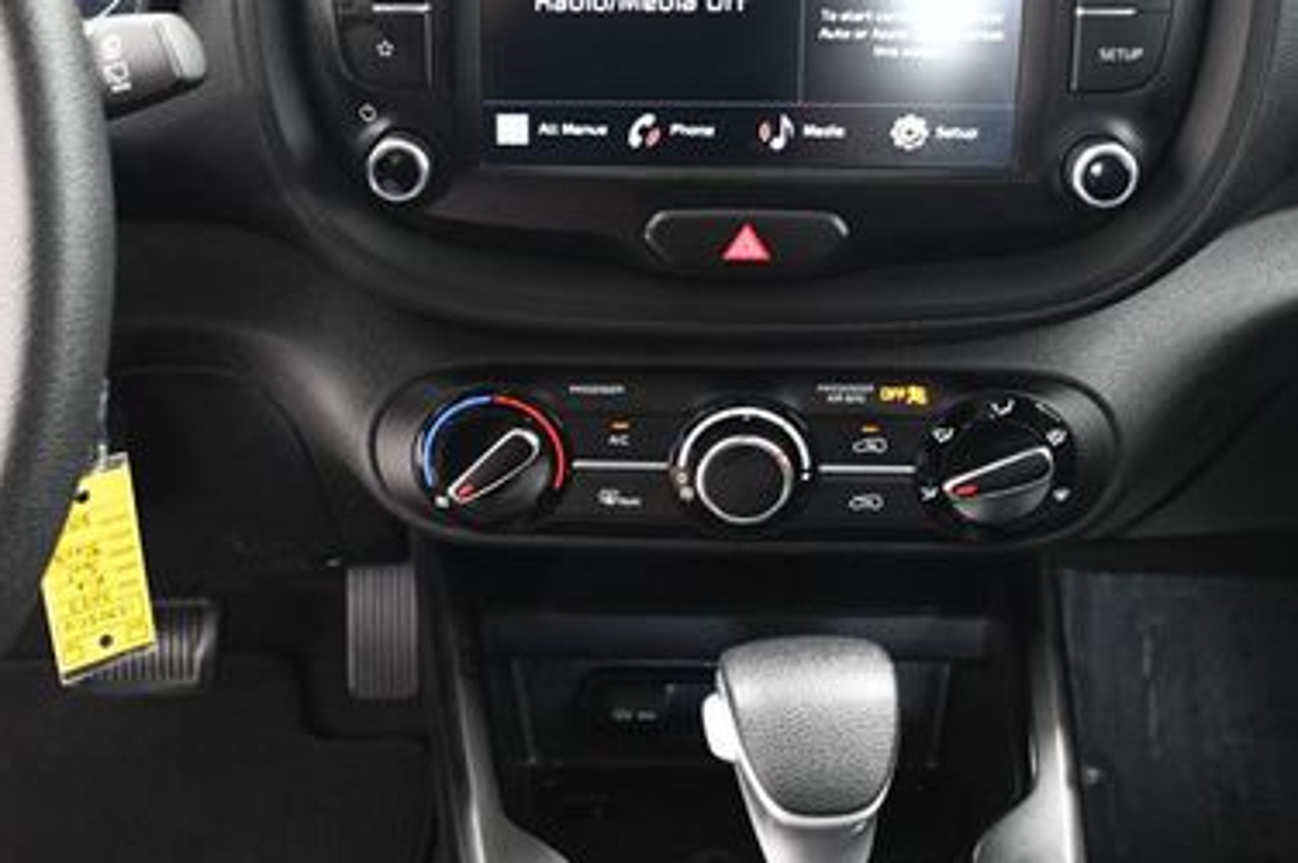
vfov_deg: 29.0
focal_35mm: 46
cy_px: 283
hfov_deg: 42.6
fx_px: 1657
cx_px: 535
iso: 2500
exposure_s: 1/60
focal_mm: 18
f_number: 4
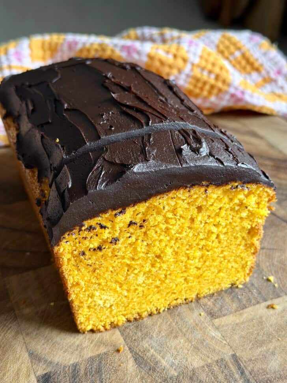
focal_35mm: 48
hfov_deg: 30.3
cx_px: 144
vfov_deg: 39.7
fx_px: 531
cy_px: 192
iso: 100
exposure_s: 1/94
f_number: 1.8
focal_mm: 6.8
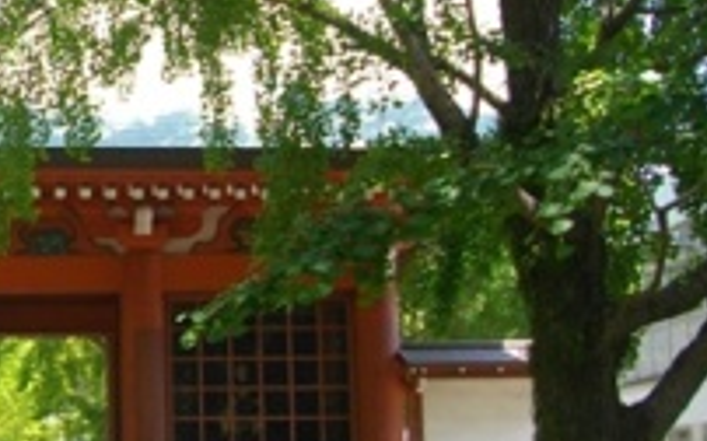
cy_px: 114
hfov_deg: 23.5
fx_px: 1618
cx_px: -10
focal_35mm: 84
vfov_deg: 15.5
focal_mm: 5.7
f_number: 2.9
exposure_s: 1/200
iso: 100
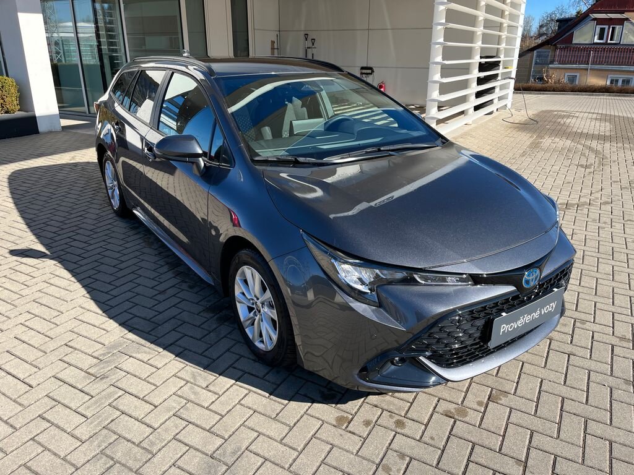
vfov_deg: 53.1
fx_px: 476
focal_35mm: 26
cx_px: 317
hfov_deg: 67.3
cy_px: 238
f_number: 1.6
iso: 50
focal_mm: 5.1
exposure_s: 1/1647
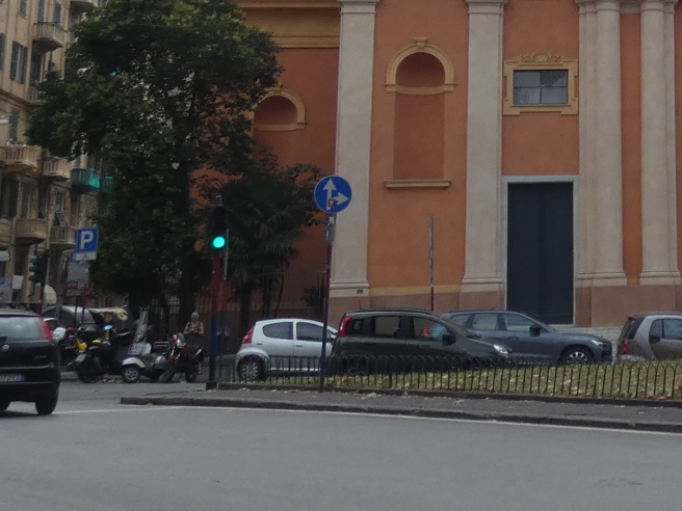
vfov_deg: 18.2
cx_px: 805
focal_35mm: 78
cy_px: -61
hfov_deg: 23.1
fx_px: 1537
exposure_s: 1/1000
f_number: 3.2
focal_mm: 3.6
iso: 80
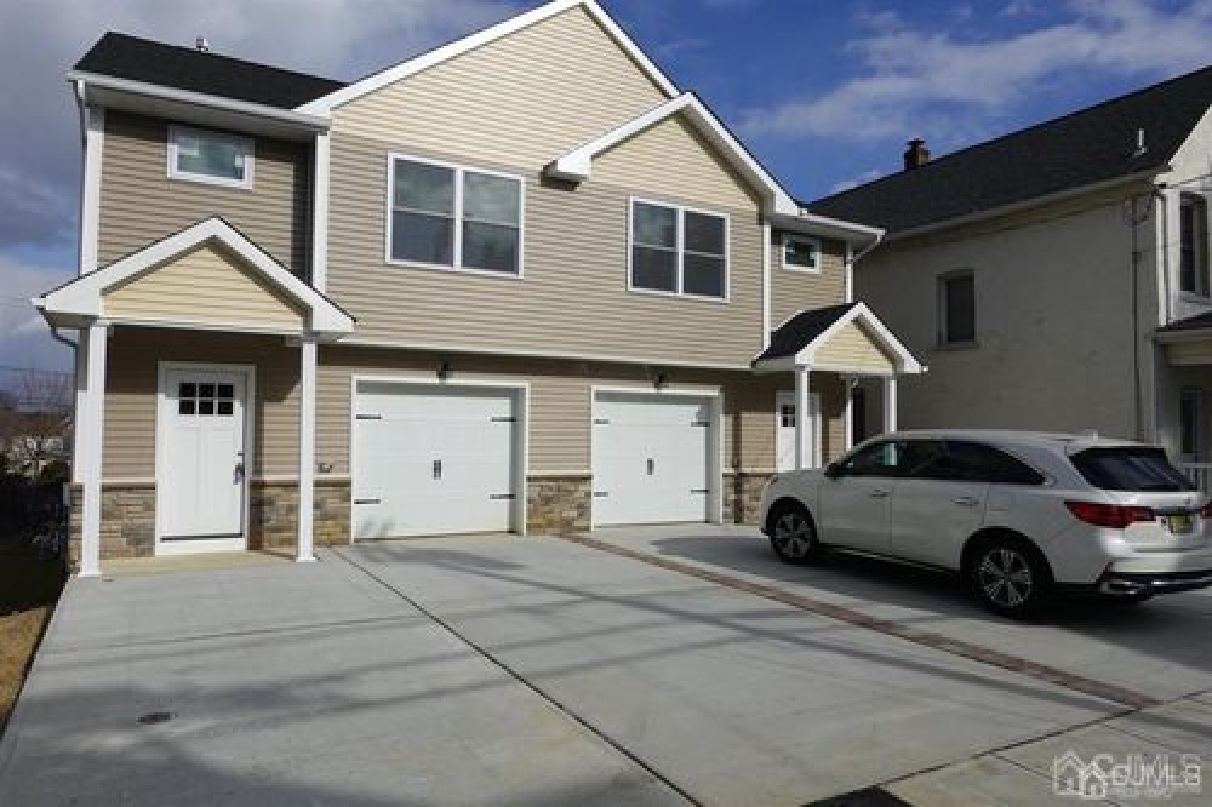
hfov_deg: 73.8
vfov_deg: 53.1
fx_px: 808
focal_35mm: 24
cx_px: 606
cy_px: 404
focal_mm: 9
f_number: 5.6
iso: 100
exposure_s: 1/1000
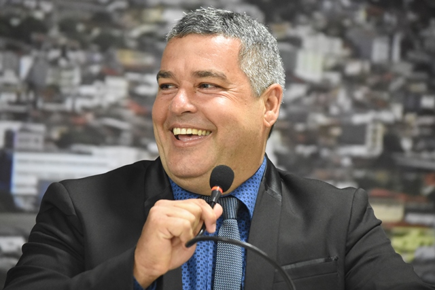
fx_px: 2538
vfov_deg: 6.5
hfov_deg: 9.8
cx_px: 218
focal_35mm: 210
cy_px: 145
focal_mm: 140
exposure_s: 1/50
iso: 4000
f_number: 5
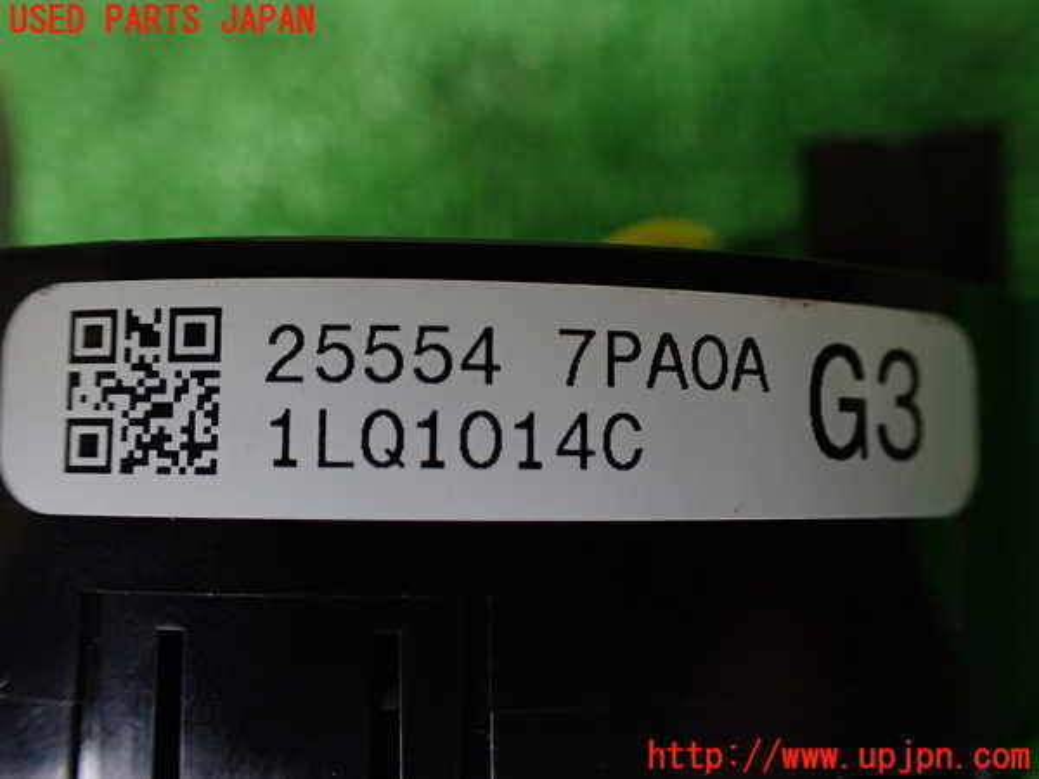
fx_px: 900
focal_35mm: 30
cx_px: 520
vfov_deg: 46.8
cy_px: 390
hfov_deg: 60.0
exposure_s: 1/125
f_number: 2.3
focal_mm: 5.4
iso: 320
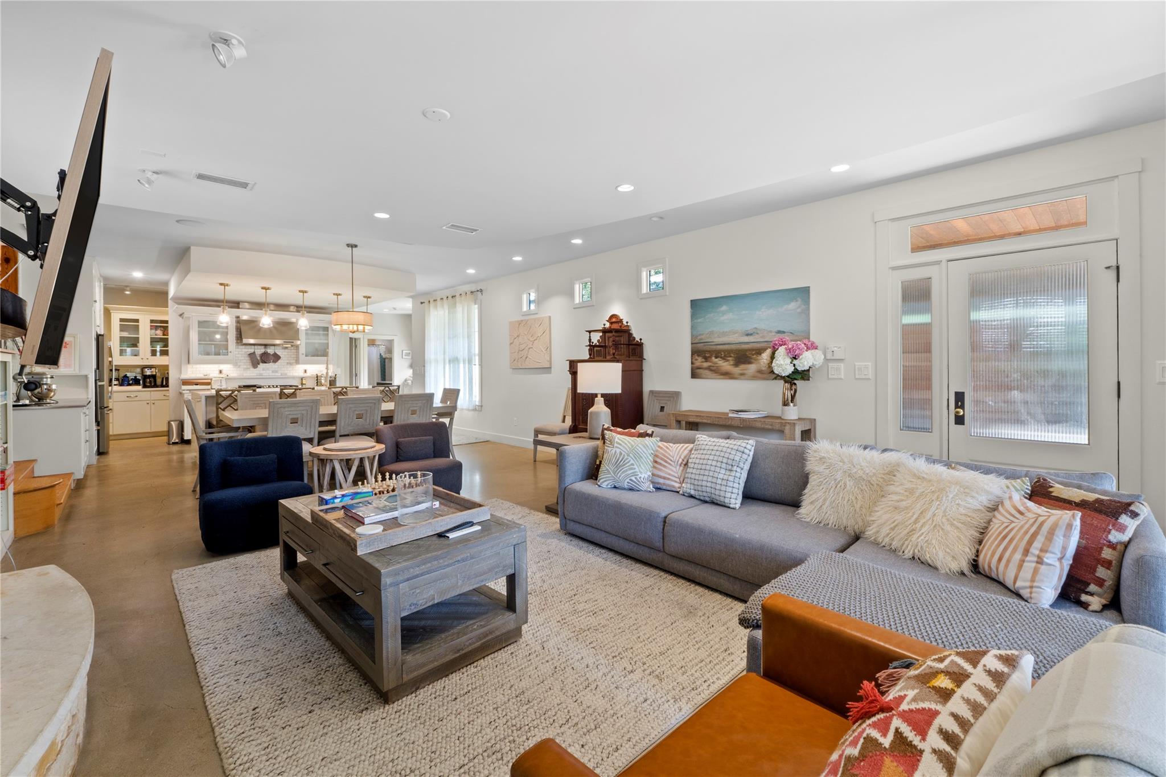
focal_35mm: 15
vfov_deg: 77.3
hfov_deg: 100.4
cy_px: 388
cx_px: 583
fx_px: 486
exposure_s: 1.6
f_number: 11
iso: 250
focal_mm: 10
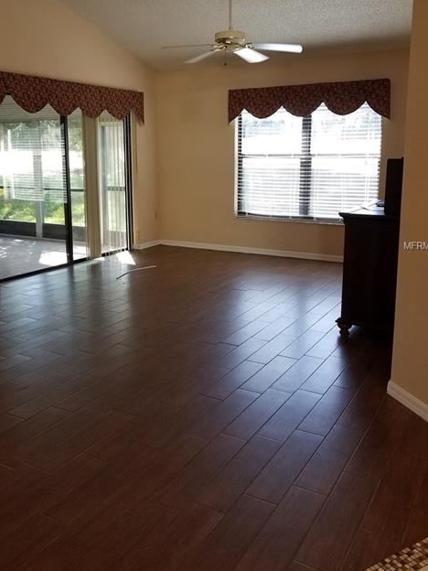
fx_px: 528
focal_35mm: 32
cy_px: 246
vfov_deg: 56.6
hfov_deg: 44.0
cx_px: 182
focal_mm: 4.2
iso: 80
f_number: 1.7
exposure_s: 1/60
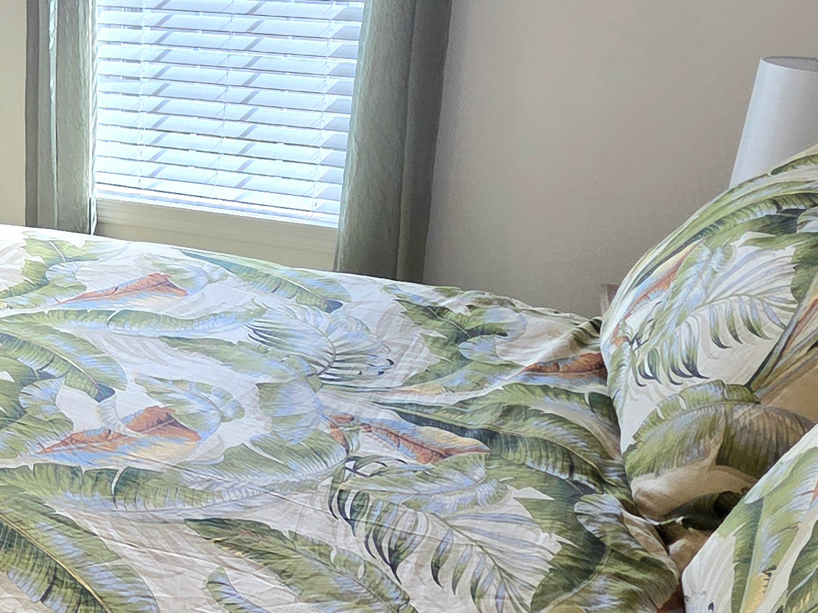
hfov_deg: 38.1
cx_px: -6
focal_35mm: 44
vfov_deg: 32.6
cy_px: 214
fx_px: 1040
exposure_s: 1/120
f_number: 2.2
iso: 80
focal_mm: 2.2
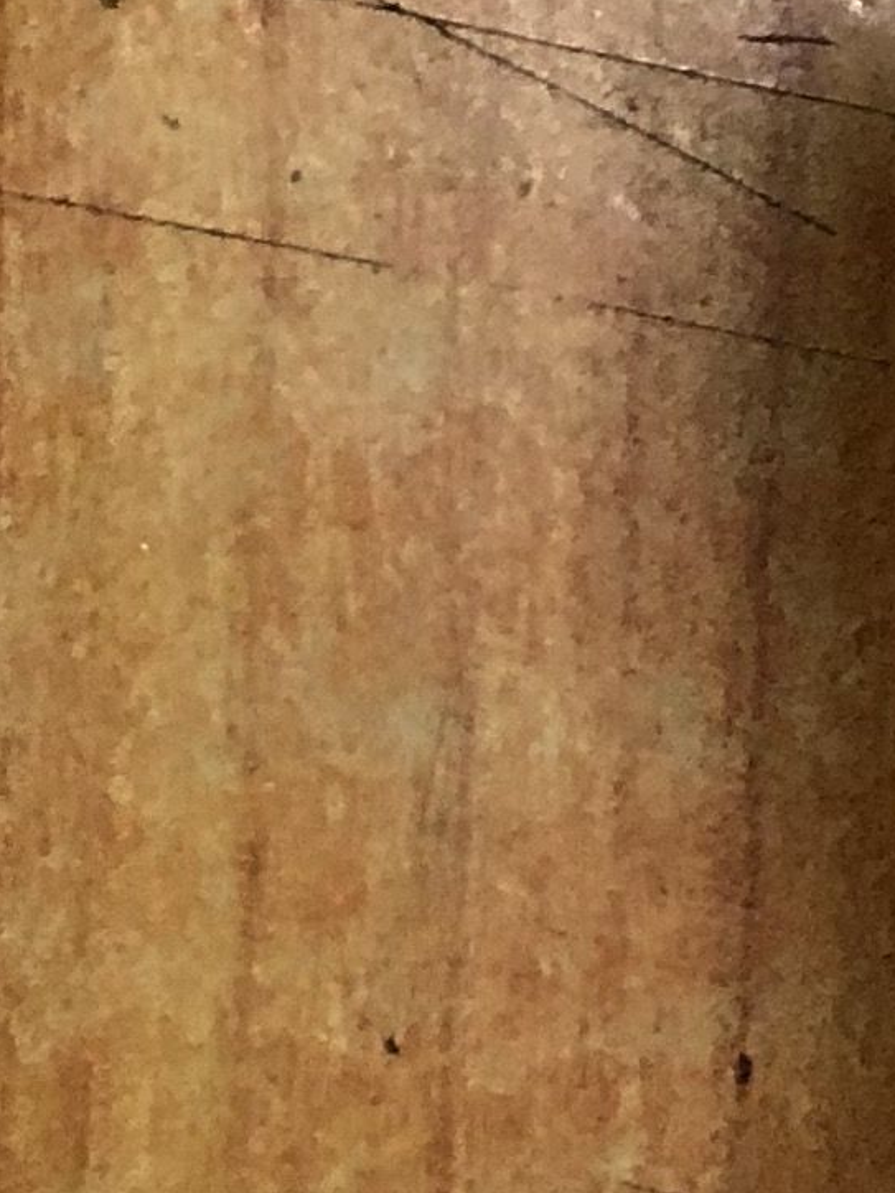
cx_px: 2090
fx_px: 5378
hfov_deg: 8.7
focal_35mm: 156
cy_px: -1440
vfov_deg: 11.1
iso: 80
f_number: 1.8
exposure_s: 1/17
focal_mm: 4
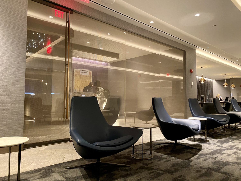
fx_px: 181
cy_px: 90
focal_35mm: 26
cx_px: 120
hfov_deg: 67.3
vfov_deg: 53.1
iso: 640
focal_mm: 4.25
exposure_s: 1/30
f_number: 1.8
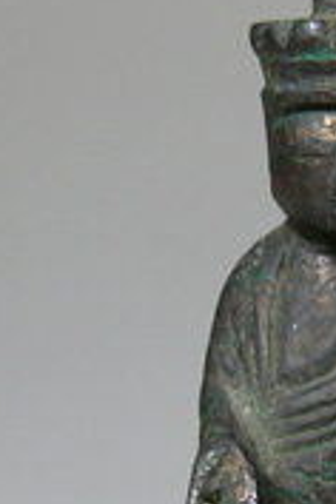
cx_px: 333
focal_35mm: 396
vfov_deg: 5.2
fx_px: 5544
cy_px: 383
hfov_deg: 3.5
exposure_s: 1/31.9
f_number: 3.7
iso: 100
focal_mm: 27.3
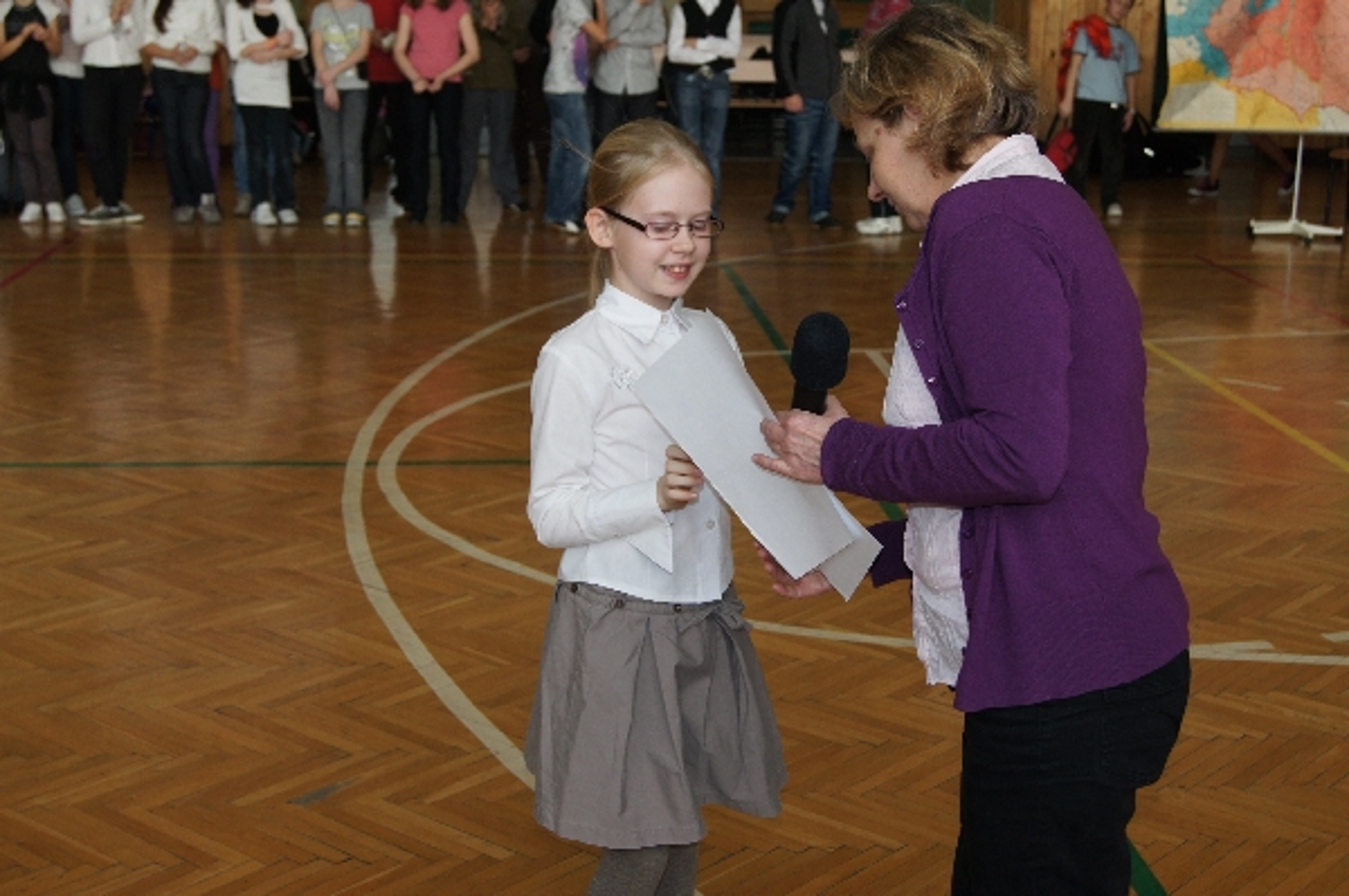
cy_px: 448
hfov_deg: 37.9
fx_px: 1966
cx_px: 674
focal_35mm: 52
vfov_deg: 25.7
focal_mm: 35
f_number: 5.6
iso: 200
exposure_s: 1/160
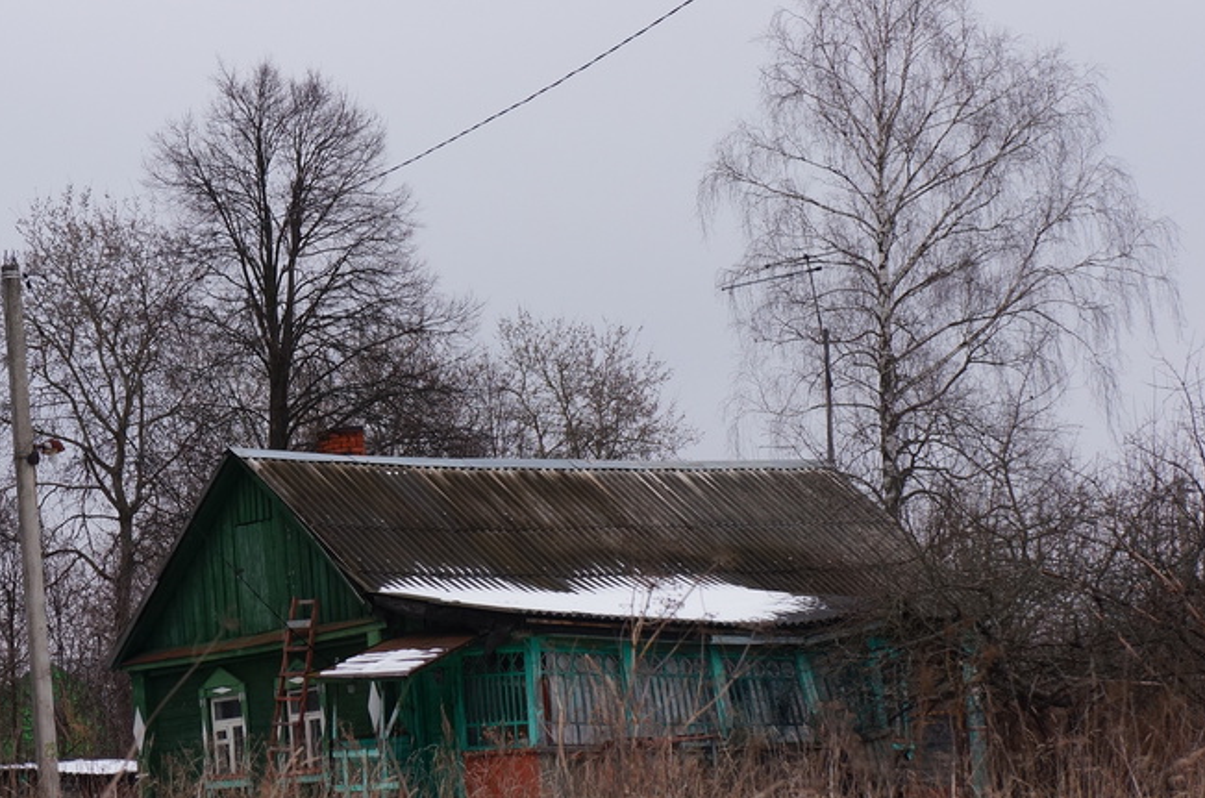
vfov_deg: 12.7
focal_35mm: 108
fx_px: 3595
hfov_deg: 19.0
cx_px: 479
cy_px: 403
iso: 400
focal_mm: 55
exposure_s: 1/200
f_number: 5.6
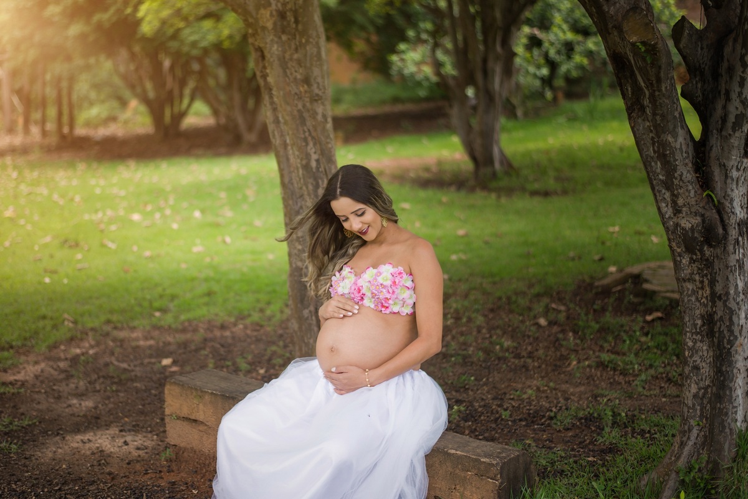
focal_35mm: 50
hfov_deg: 39.6
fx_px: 1039
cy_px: 250
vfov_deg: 27.0
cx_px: 374
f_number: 1.8
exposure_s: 1/800
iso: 100
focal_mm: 50
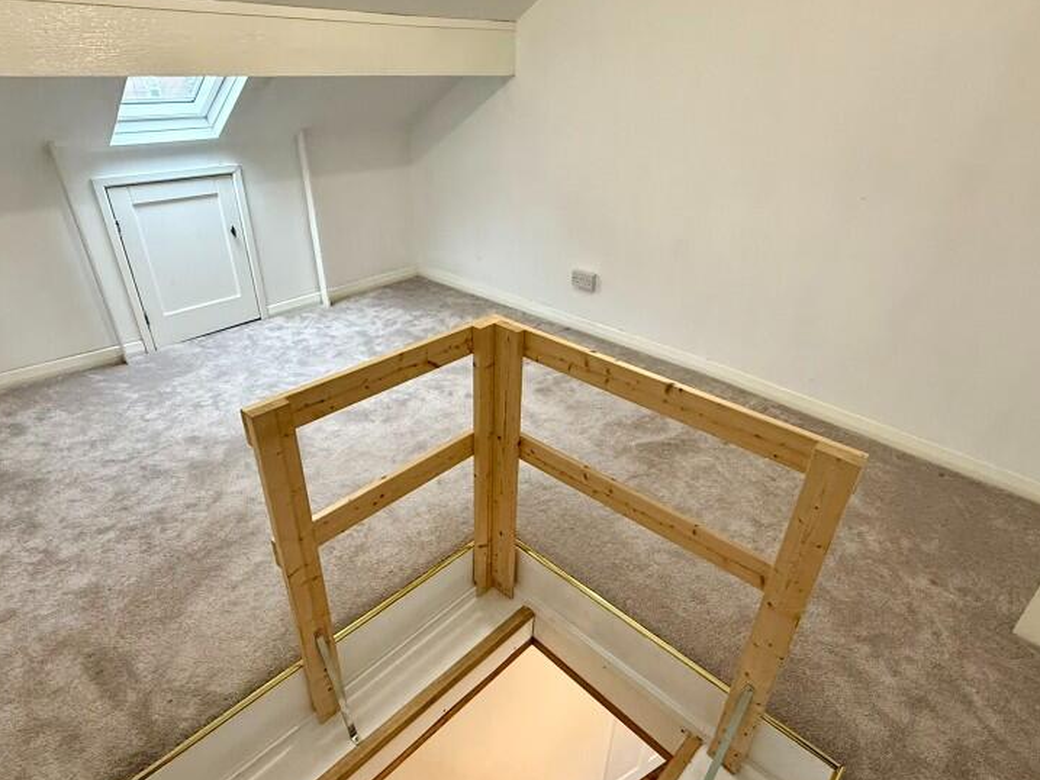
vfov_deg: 66.0
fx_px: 601
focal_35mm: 20
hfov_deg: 81.7
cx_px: 521
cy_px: 402
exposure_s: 1/50
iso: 320
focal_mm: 2.22
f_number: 2.2
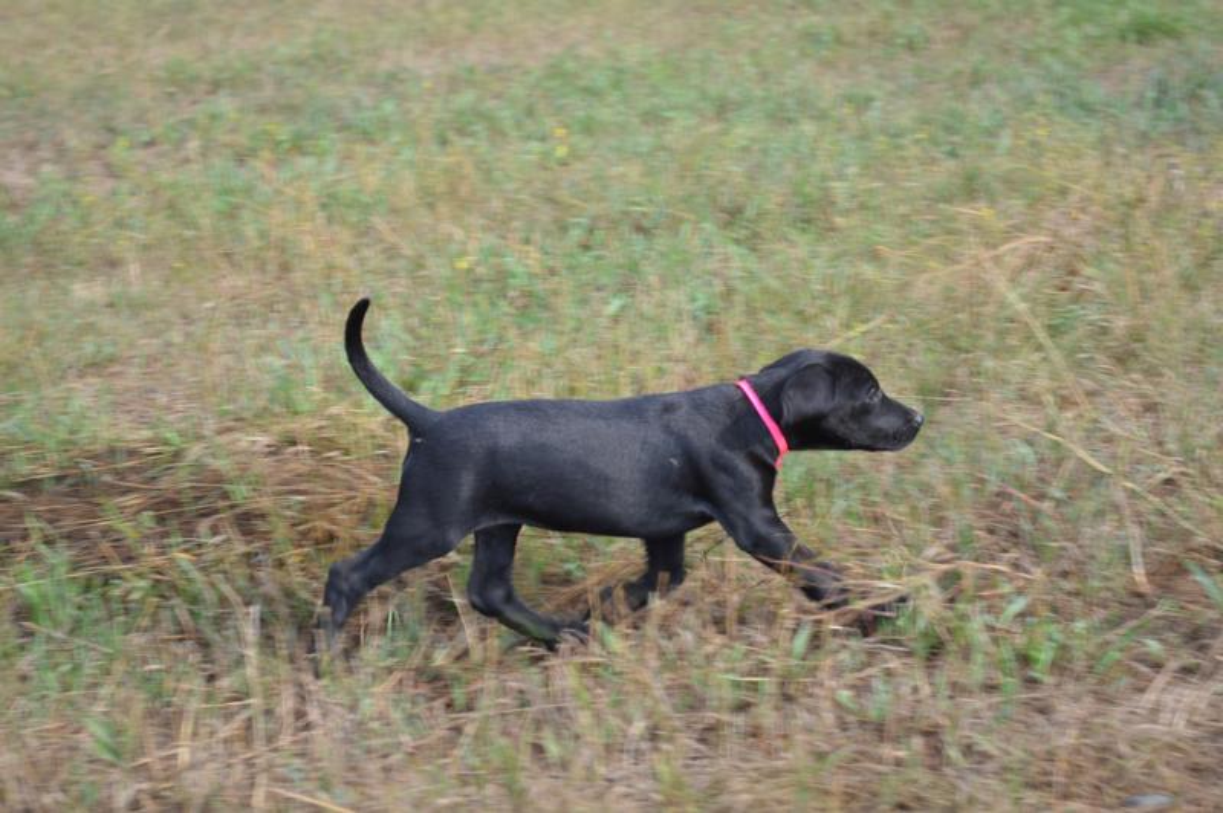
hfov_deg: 28.1
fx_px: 2444
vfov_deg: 18.9
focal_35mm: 72
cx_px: 612
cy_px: 406
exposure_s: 1/125
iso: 160
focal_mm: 48
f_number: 5.6
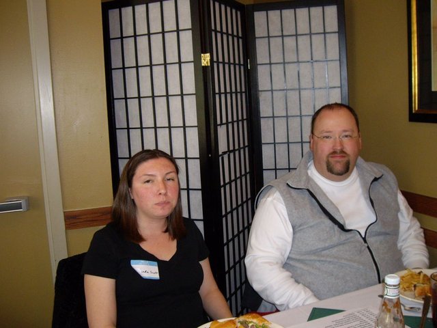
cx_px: 218
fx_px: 480
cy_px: 164
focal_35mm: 38
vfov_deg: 37.7
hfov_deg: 49.0
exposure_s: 1/40
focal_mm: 6.2
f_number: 2.7
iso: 200
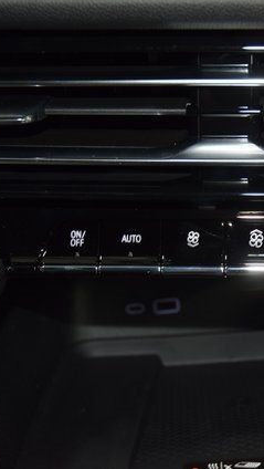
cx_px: 231
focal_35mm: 69
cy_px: 234
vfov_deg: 30.6
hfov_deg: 17.3
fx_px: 855
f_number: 3.8
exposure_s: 1/15
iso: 560
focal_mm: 29
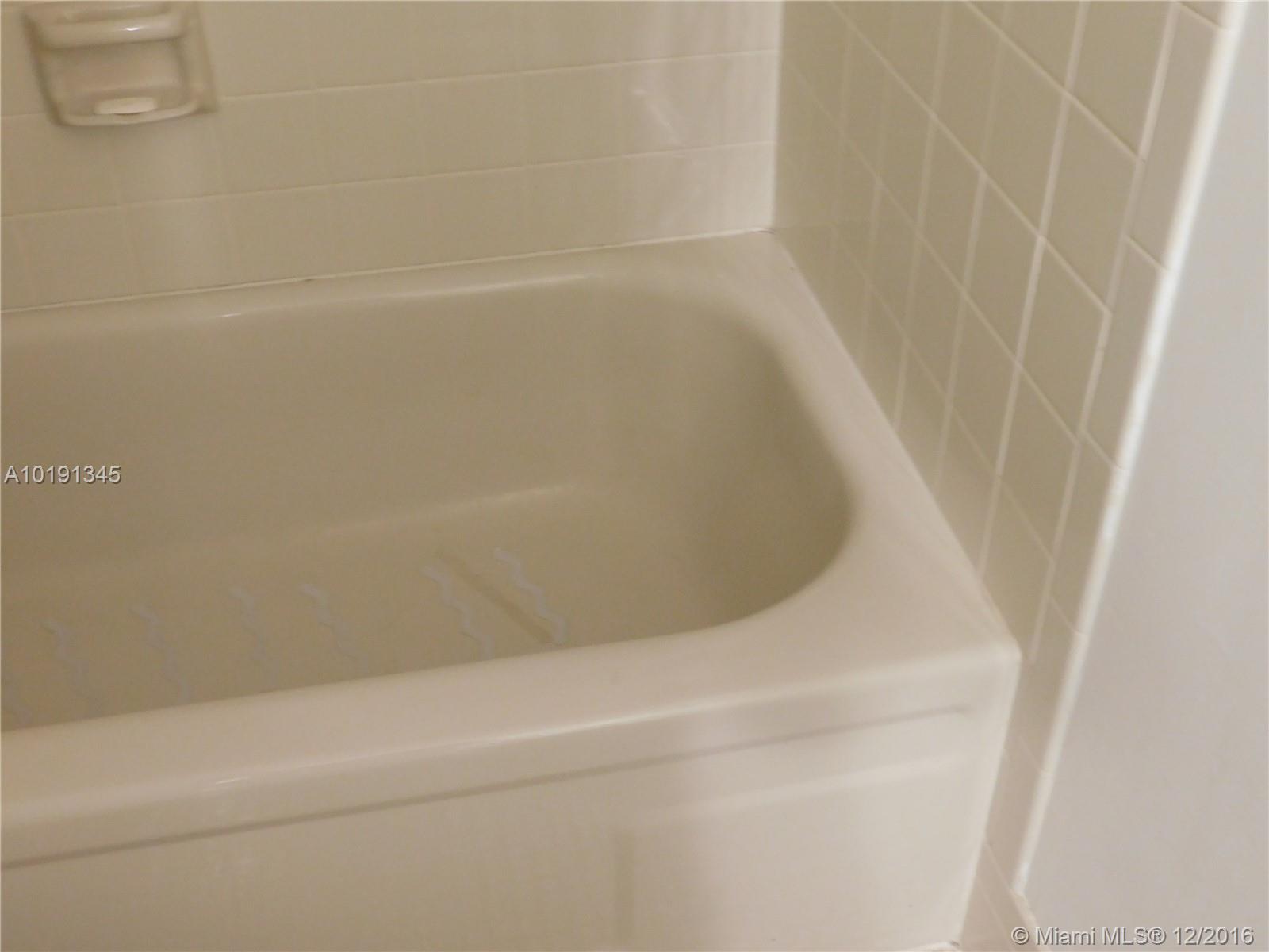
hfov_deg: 46.8
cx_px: 634
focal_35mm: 40
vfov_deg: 36.0
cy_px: 476
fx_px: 1466
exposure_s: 1/8
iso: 400
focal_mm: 7.1
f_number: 3.6
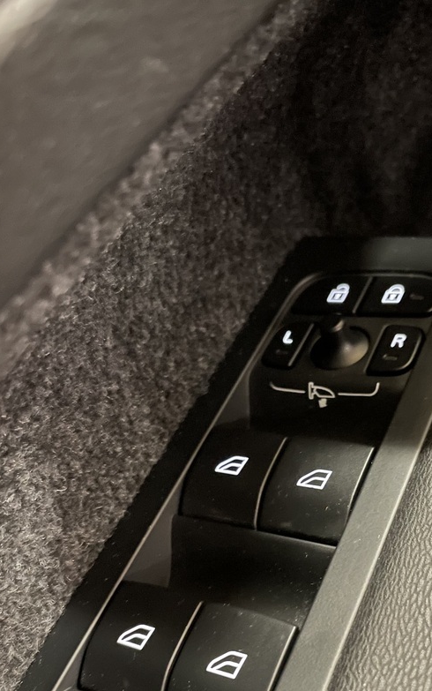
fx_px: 715
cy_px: 462
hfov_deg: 33.3
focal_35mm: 38
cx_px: 290
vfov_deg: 50.6
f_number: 1.6
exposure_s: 1/8
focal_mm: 4.2
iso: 800
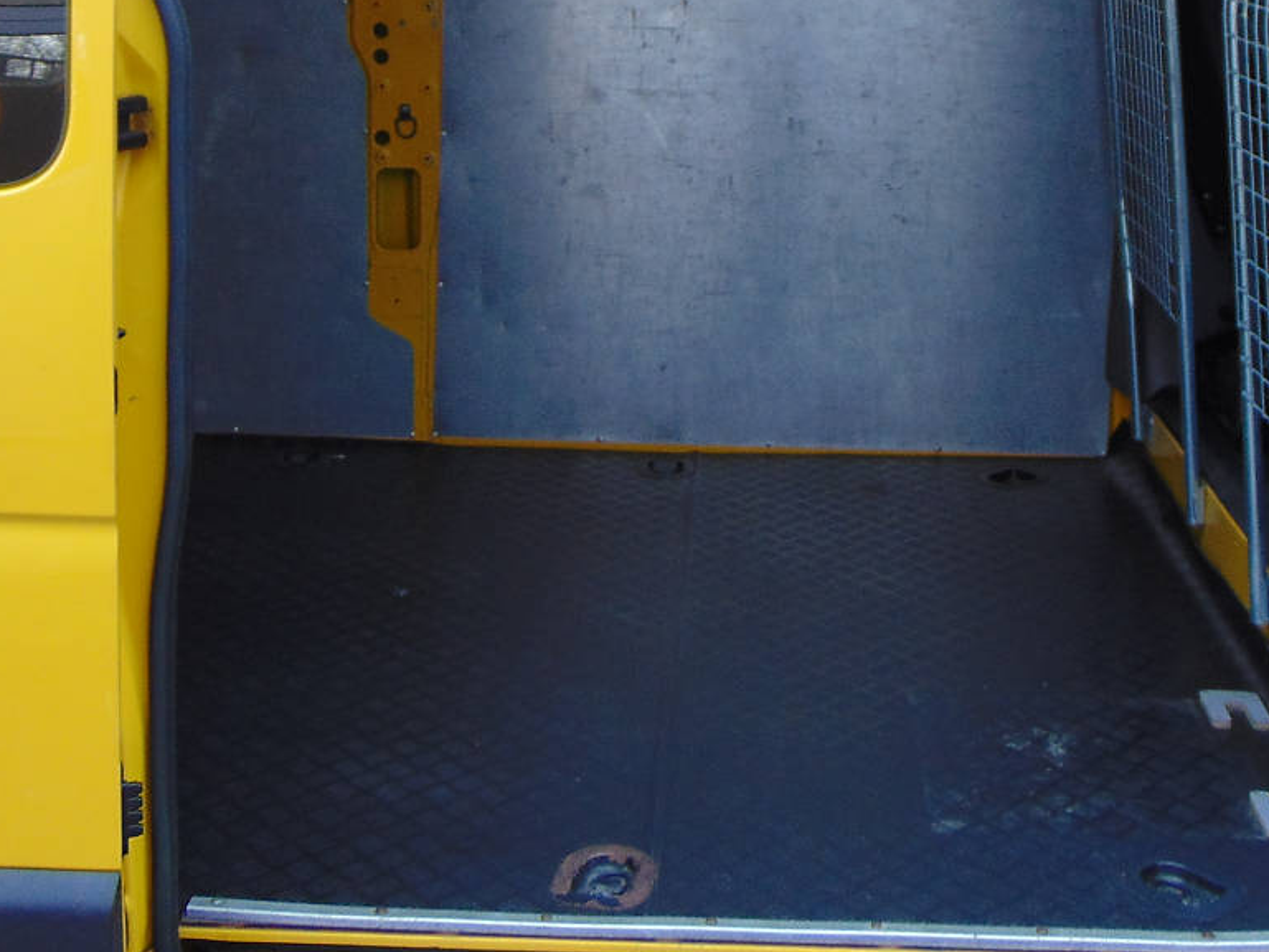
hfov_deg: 36.7
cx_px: 733
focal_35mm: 52
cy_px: 111
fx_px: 1907
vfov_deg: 27.1
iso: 80
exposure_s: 1/200
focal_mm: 4.5
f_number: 3
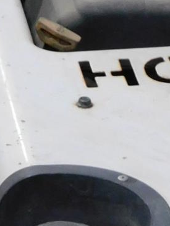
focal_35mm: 279
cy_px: 423
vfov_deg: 6.9
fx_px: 1825
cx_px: 244
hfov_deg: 5.3
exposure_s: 1/20
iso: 400
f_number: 3.7
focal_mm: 8
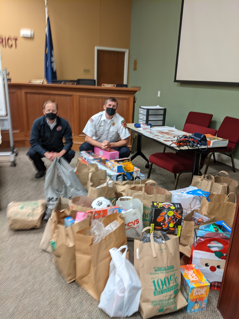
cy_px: 160
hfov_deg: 51.4
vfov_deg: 65.3
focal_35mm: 27
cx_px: 120
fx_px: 249
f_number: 1.8
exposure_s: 1/30
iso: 75
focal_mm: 4.44
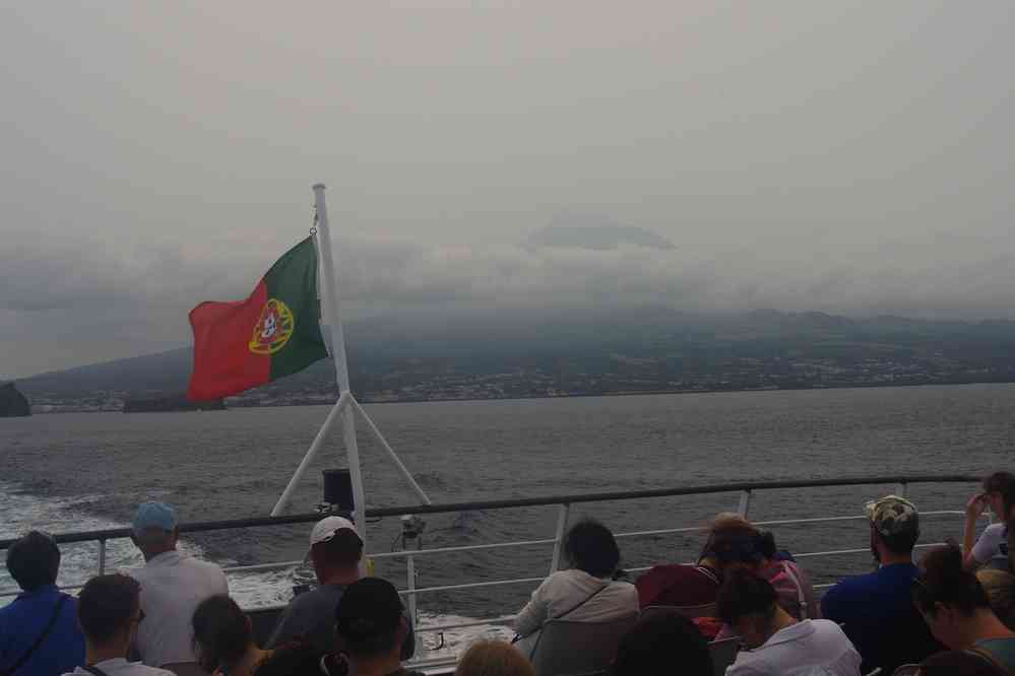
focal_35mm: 46
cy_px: 338
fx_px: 1311
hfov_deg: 42.3
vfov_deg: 28.9
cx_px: 508
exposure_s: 1/160
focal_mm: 31
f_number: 11
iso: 100
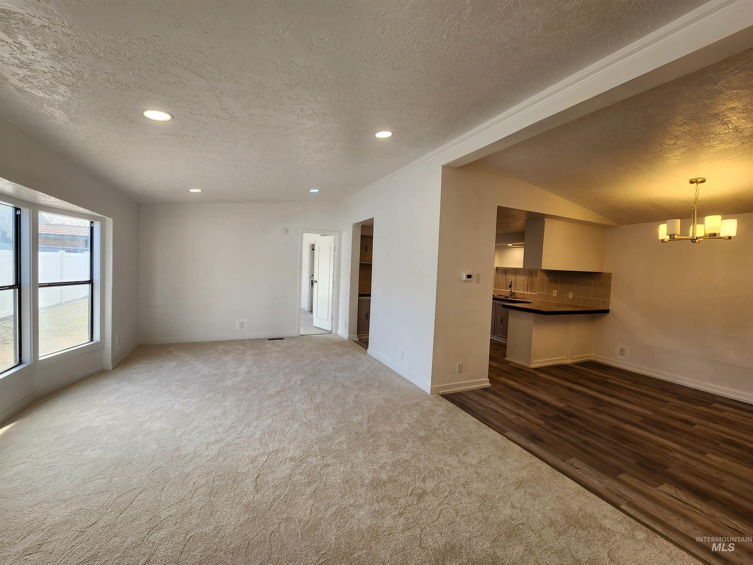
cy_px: 282
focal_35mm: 13
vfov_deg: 89.9
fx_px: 283
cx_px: 376
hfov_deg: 106.2
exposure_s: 1/60
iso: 50
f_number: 2.2
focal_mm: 2.2
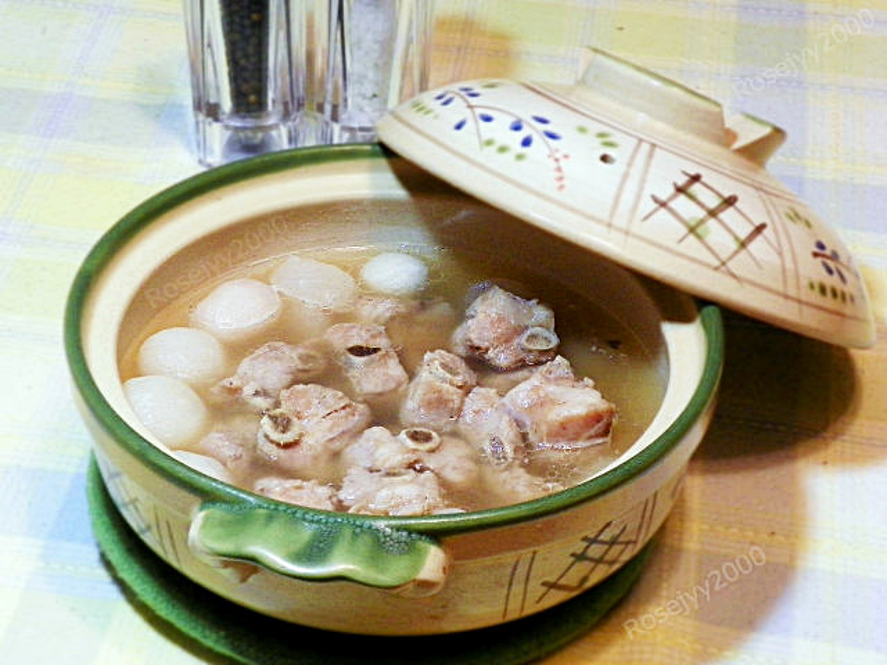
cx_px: 444
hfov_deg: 24.4
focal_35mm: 80
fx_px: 2050
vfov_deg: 18.4
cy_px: 332
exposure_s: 1/20
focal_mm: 14.2
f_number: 4
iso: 200
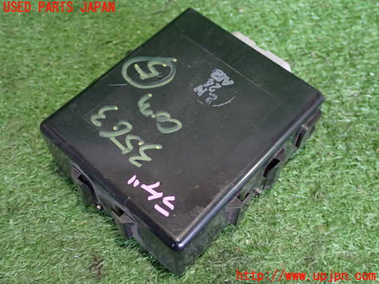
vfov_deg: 32.9
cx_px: 190
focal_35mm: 44
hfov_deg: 42.9
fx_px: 482
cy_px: 142
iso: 1000
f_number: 2.9
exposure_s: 1/15
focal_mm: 7.84
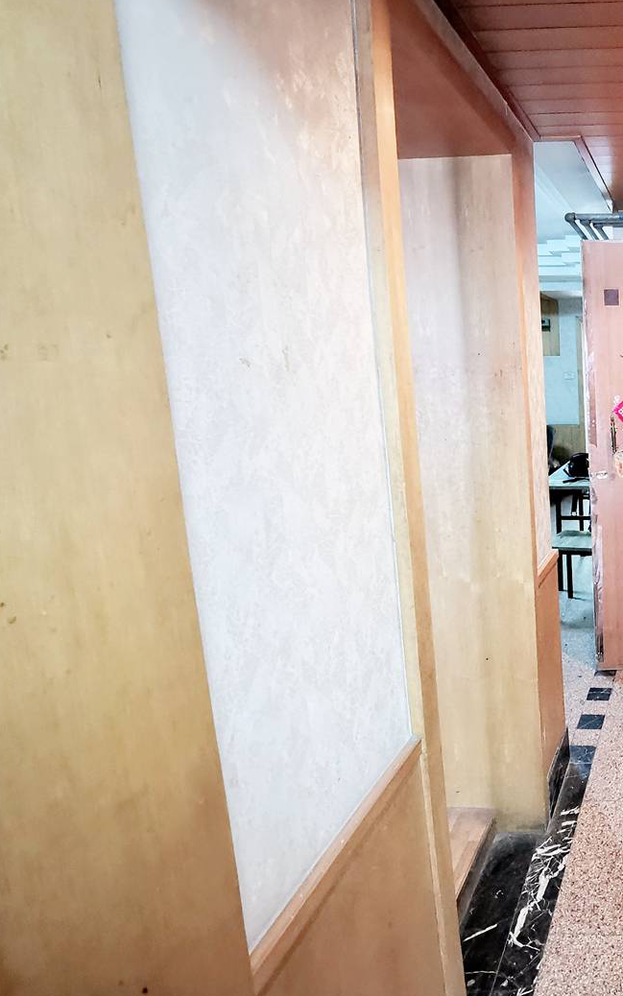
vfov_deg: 72.5
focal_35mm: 25
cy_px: 490
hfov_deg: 40.1
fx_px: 679
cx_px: 684
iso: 1000
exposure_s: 1/25
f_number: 2.2
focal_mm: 2.26
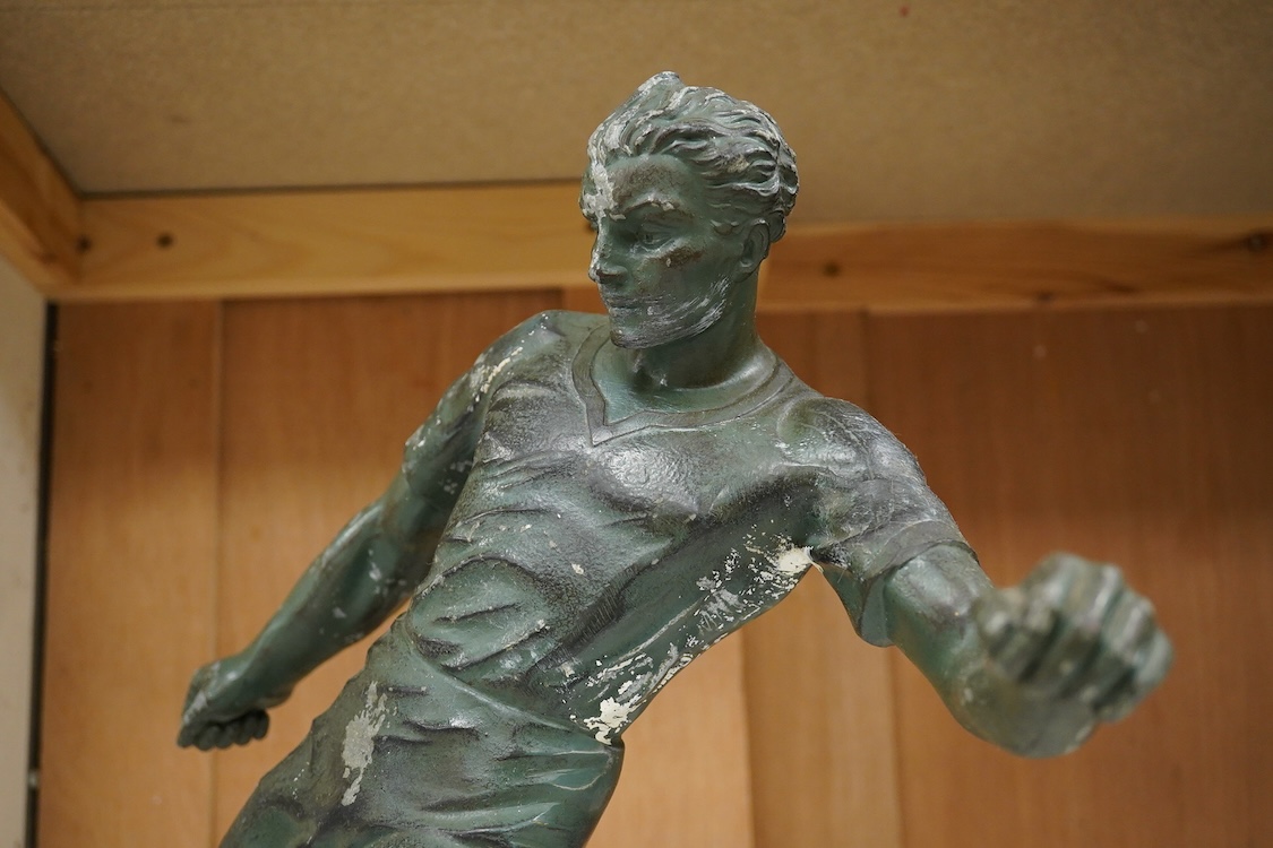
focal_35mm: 45
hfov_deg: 43.6
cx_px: 636
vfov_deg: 29.9
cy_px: 424
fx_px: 1591
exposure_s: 1/160
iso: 2500
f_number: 7.1
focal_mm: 30
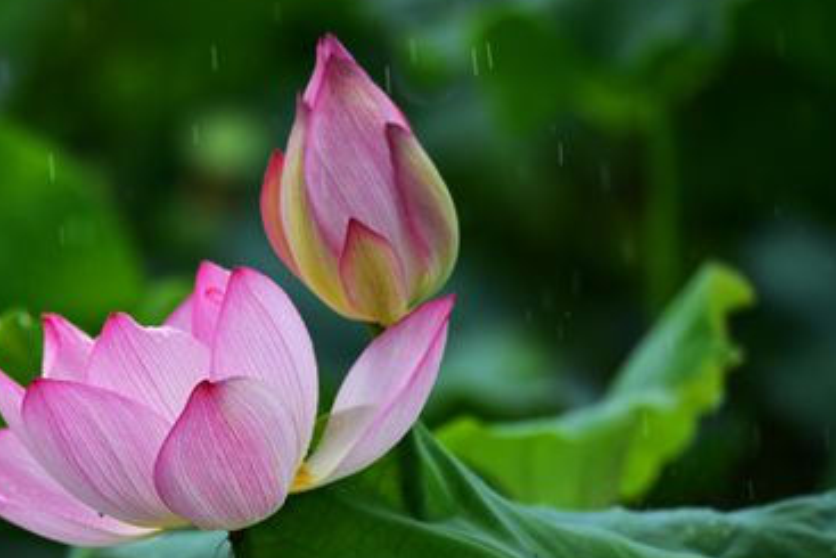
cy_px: 385
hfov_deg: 3.2
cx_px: 219
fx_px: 15193
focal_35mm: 654
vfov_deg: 2.1
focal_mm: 400
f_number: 5.6
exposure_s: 1/500
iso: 160
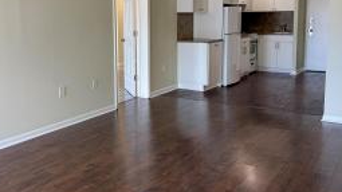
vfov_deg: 28.7
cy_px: 63
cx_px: 139
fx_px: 372
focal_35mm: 41
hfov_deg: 49.2
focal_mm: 6.76
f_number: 1.78
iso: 125
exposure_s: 1/120
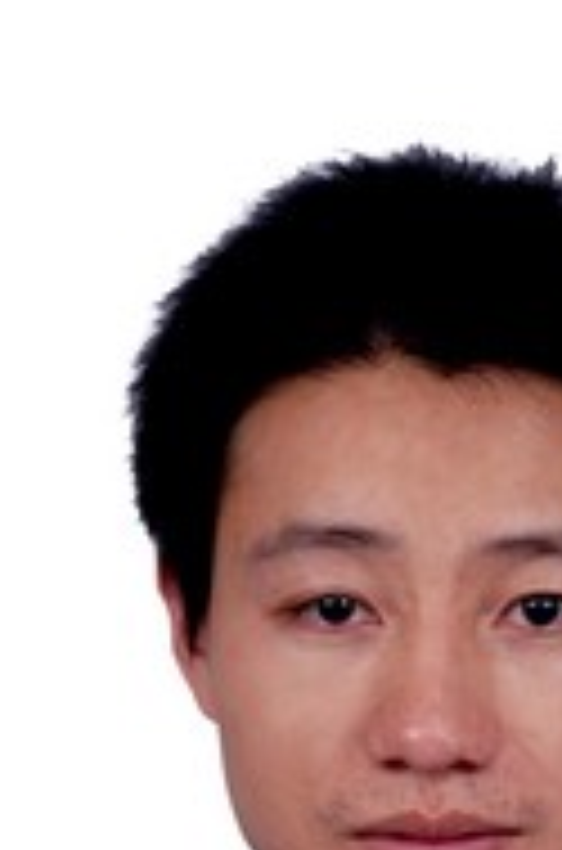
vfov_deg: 11.7
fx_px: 4122
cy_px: 841
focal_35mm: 175
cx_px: 427
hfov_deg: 7.8
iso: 800
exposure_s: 1/20
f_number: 5.6
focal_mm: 55
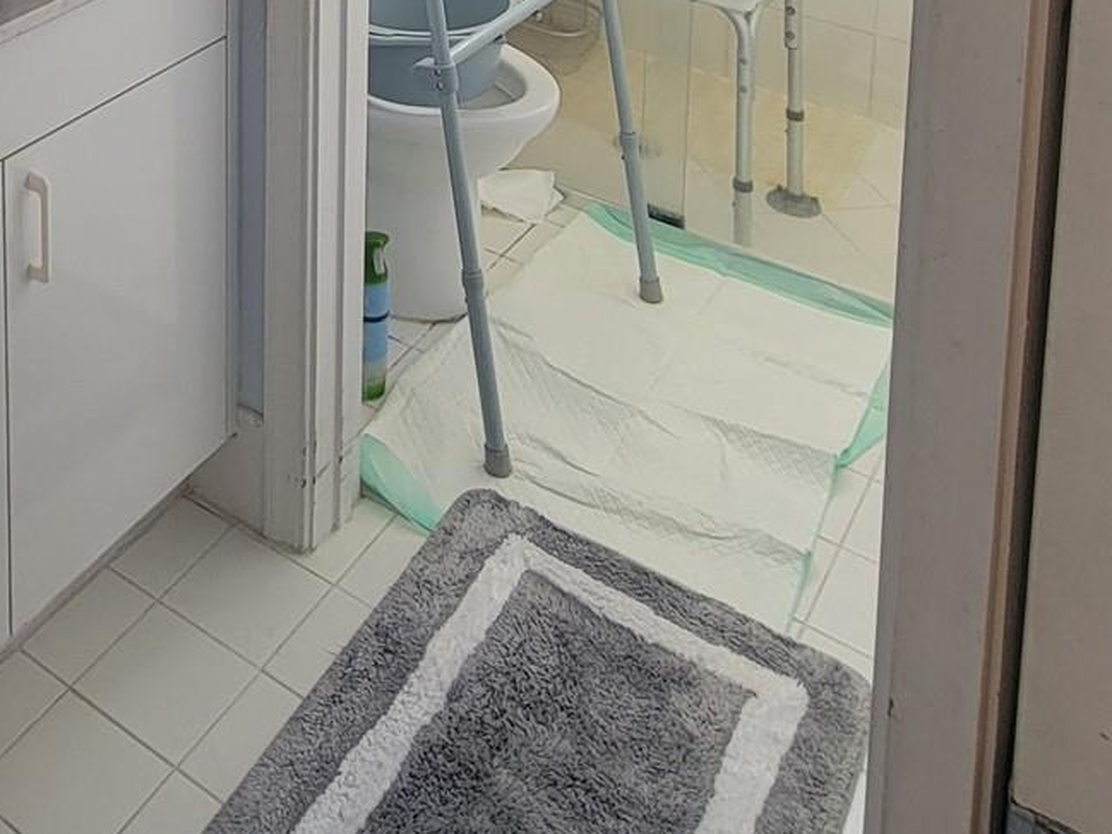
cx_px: 166
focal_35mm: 41
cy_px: -430
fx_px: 1317
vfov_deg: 25.7
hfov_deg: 42.9
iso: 80
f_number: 2.2
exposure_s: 1/60
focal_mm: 2.2
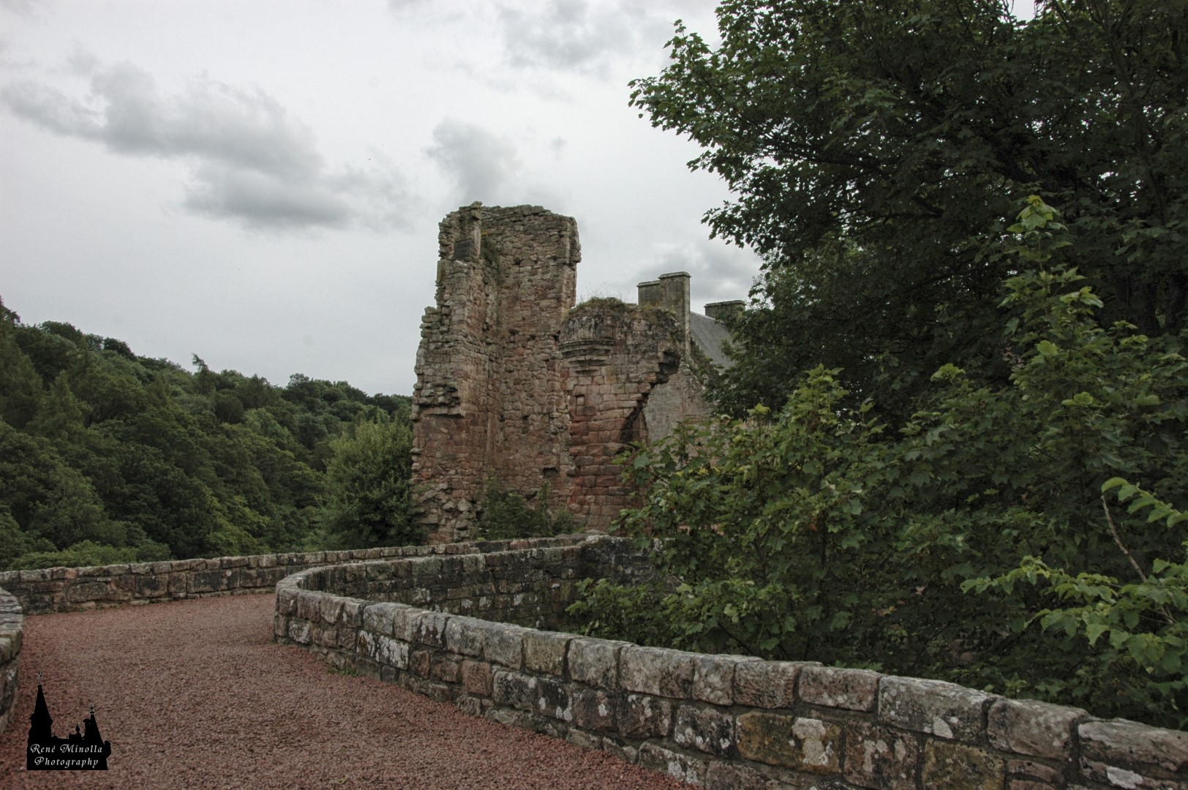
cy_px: 395
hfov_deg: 57.3
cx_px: 594
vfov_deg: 39.9
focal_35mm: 33
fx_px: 1088
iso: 200
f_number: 9
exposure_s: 1/320
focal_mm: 22
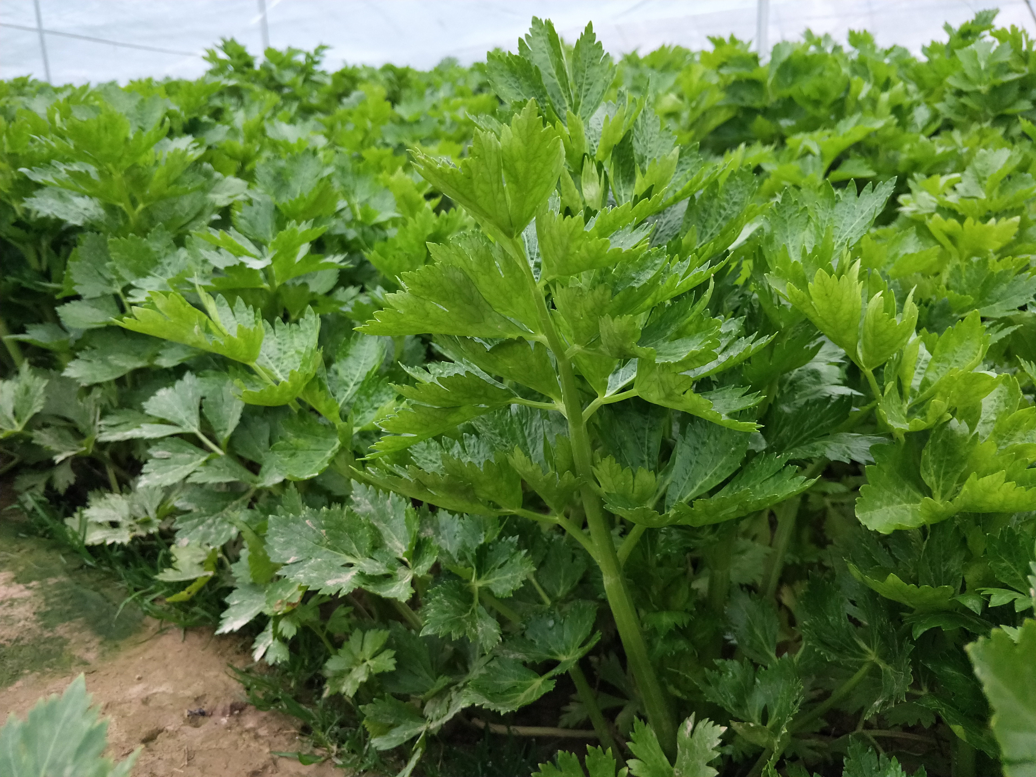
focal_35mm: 25
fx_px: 748
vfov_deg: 54.9
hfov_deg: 69.4
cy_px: 388
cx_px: 518
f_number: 1.7
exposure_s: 1/50
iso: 217
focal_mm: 4.27
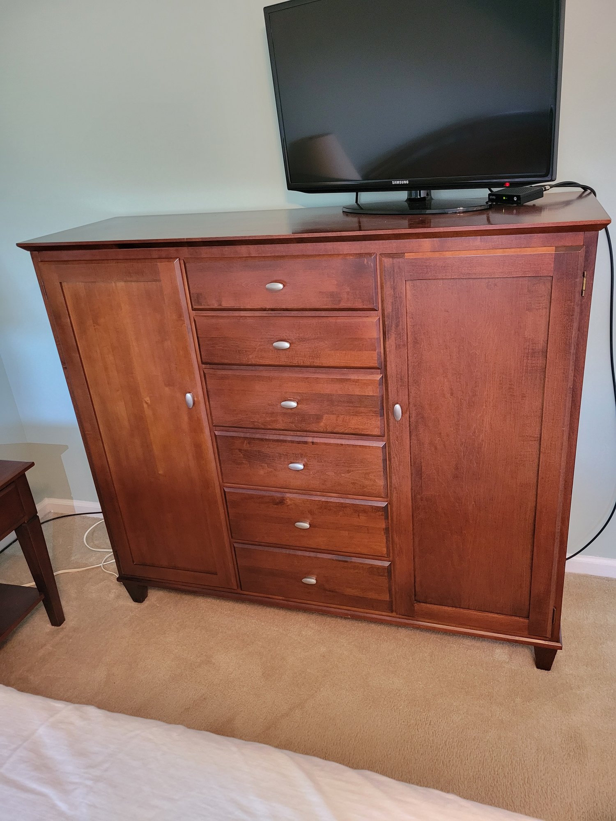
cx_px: 308
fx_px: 617
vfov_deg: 67.3
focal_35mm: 26
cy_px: 410
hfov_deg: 53.1
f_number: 1.8
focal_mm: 5.4
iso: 640
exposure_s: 1/40
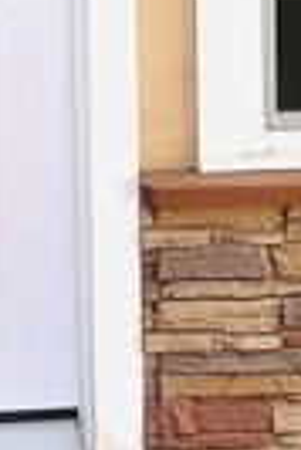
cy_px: -162
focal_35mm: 120
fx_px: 1501
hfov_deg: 11.4
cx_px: 44
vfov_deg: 16.0
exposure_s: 1/1412
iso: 80
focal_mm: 6.86
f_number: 1.78
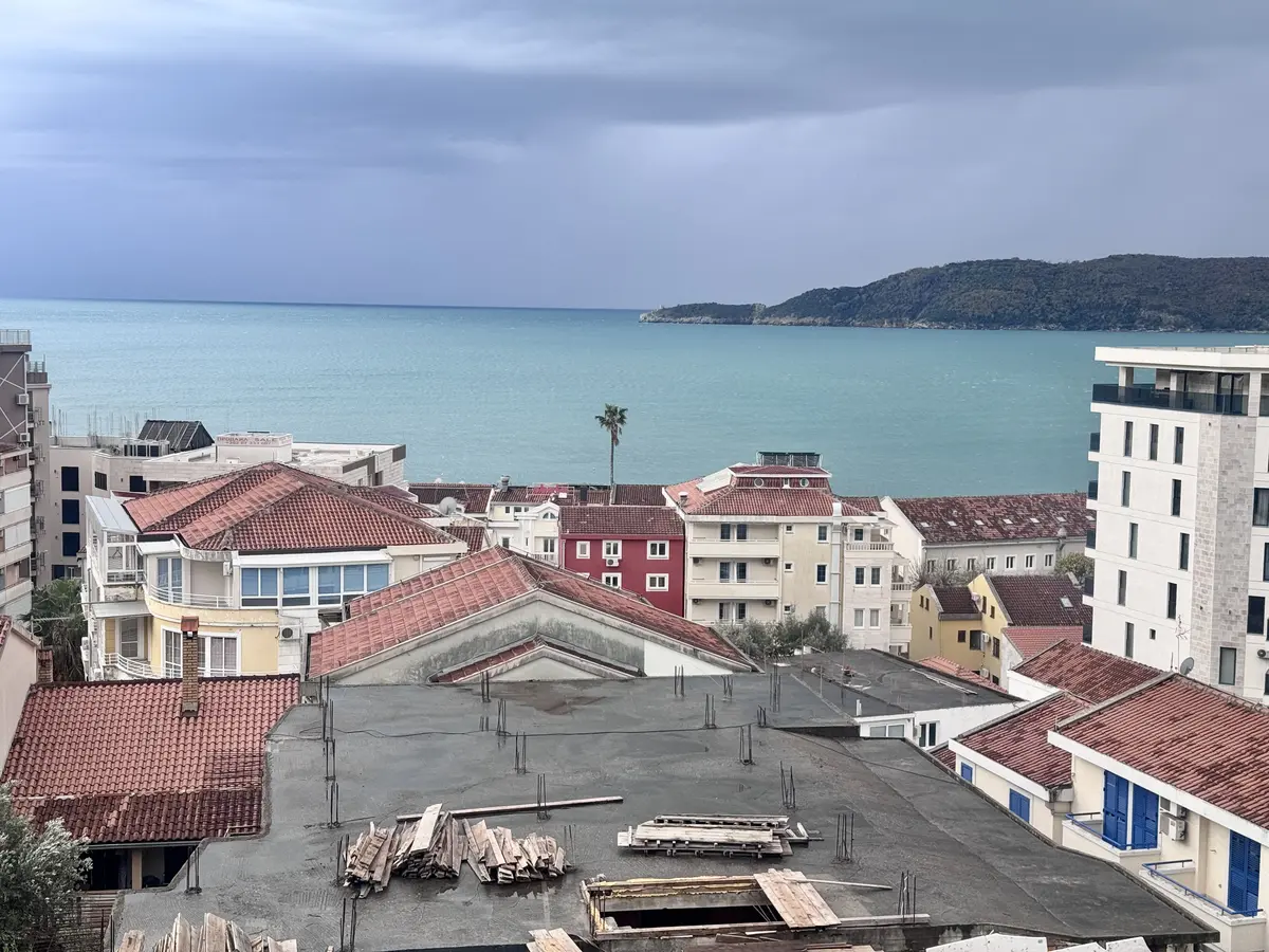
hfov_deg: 39.7
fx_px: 1760
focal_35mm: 48
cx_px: 634
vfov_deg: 30.3
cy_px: 476
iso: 64
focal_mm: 6.76
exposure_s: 1/1076
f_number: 1.78
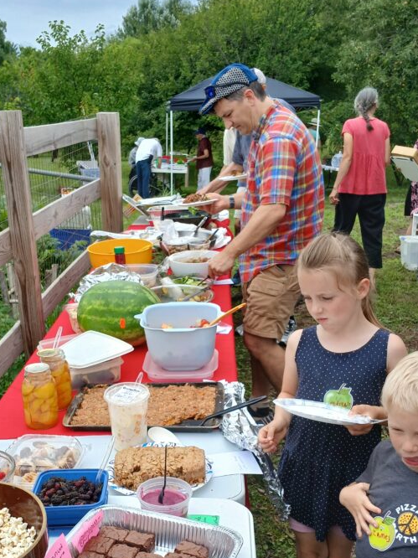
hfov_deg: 35.9
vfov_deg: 46.1
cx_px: 182
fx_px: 644
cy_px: 369
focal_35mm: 40
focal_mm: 3.98
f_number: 1.8
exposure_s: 1/323
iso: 20
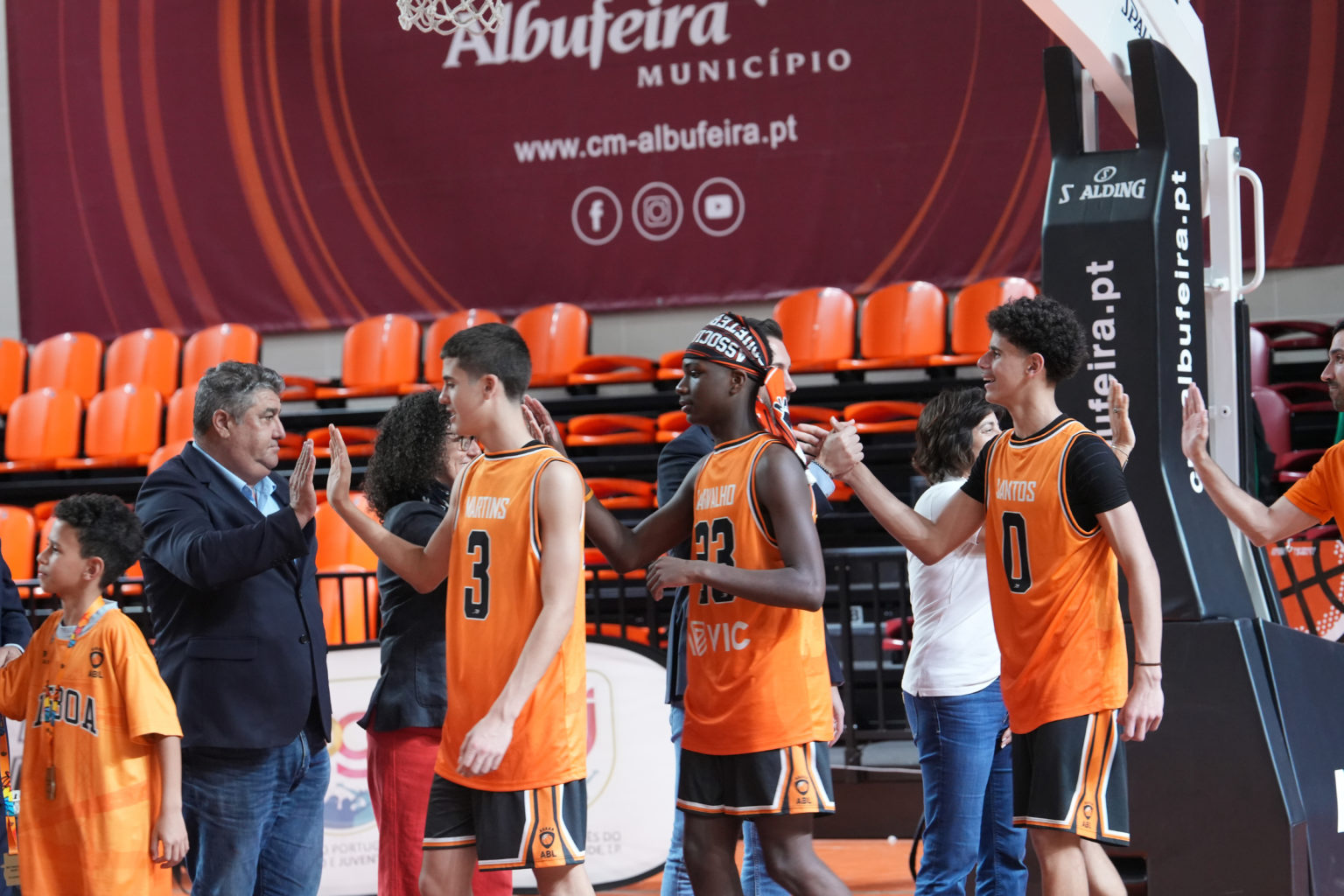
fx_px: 5600
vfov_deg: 9.1
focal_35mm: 150
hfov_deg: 13.7
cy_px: 448
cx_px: 672
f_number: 7.1
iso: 4000
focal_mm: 150
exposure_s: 1/250
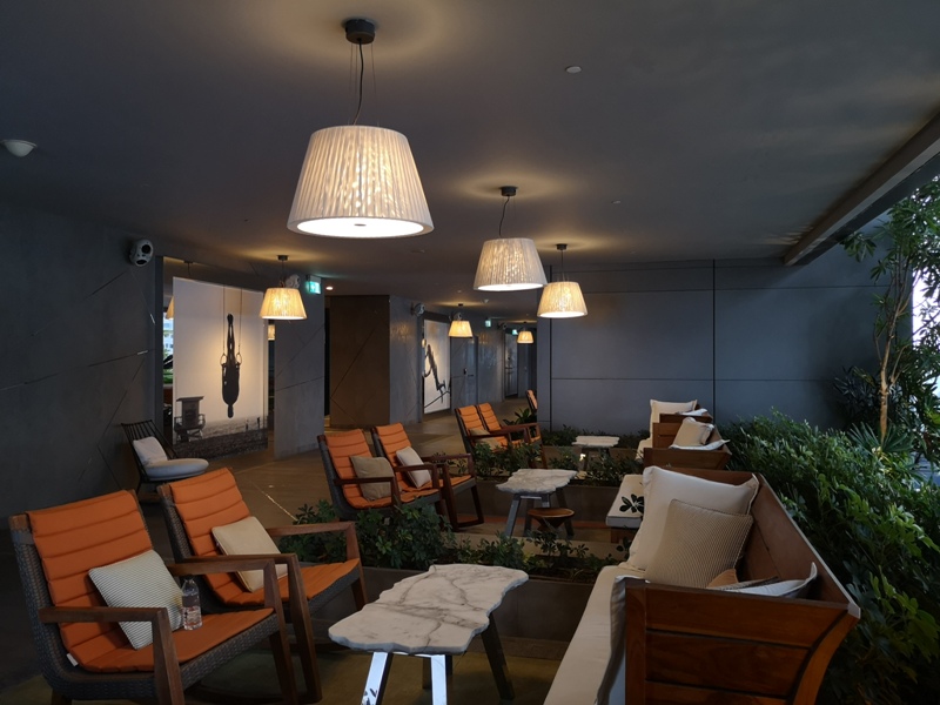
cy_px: 352
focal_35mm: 27
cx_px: 470
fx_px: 733
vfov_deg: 51.4
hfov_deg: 65.3
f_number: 1.8
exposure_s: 1/25
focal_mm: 3.95
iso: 320
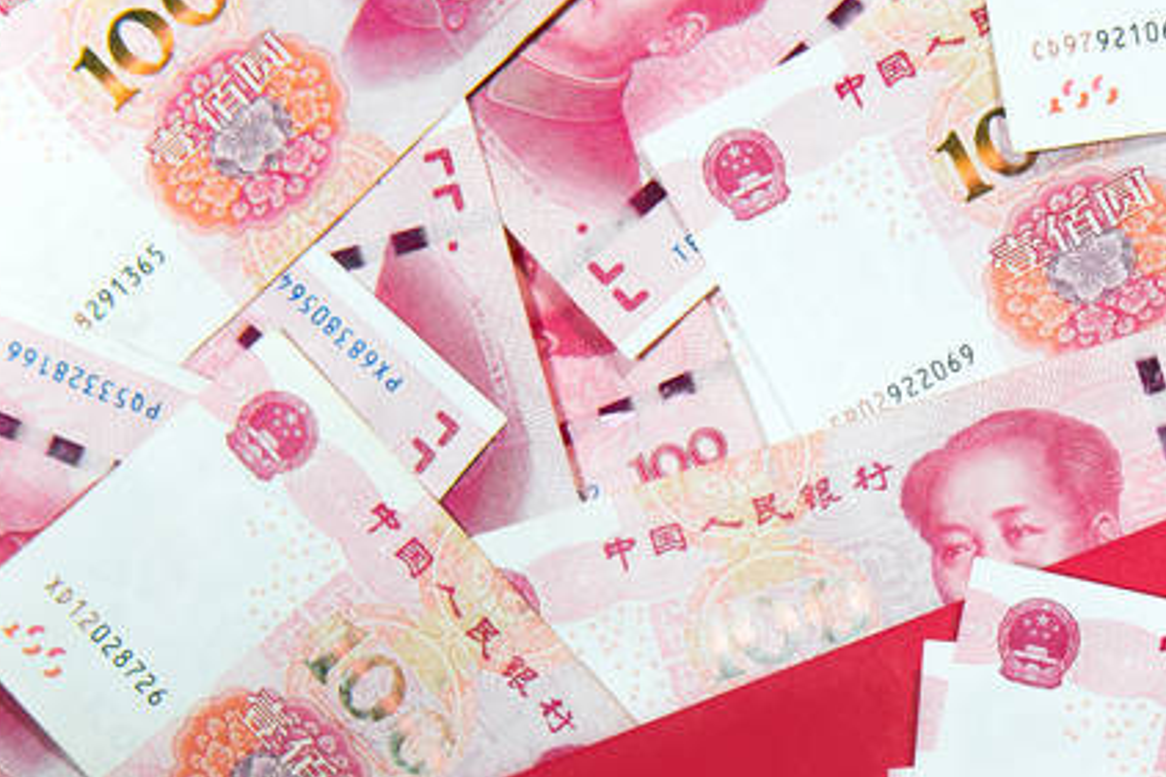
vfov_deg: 11.1
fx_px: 3919
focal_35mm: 121
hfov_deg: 16.3
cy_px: 927
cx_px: 1388
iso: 200
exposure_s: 1/30
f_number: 9
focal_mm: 50
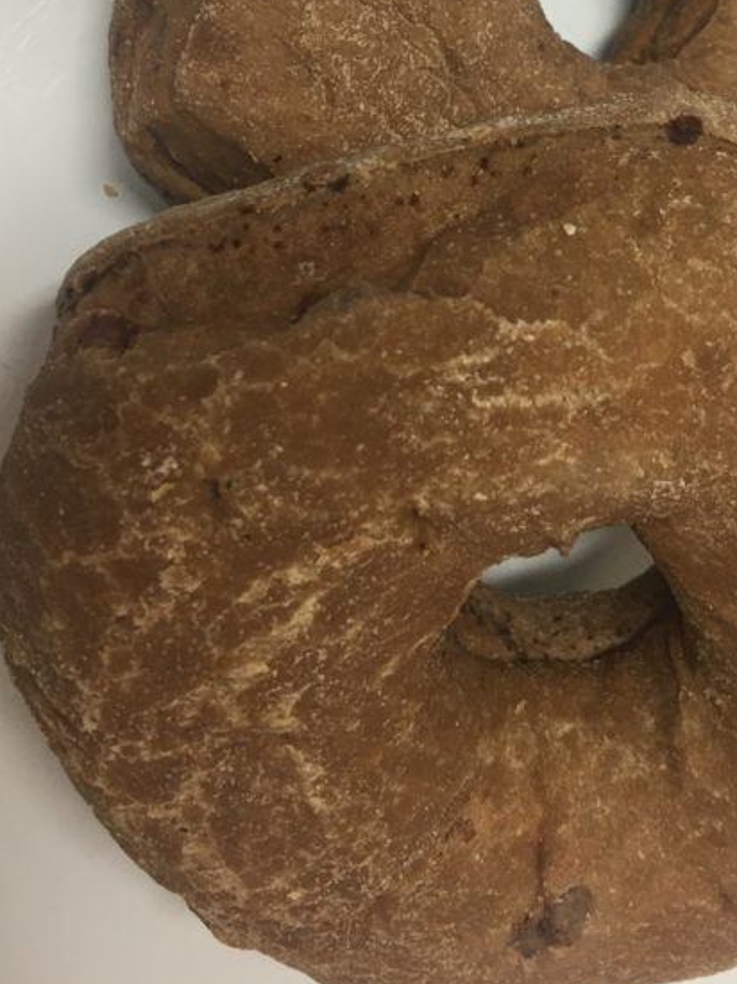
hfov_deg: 26.5
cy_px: 261
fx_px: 1534
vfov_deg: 34.9
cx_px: 599
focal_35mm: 54
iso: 40
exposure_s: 1/17
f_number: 2.2
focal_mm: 4.15
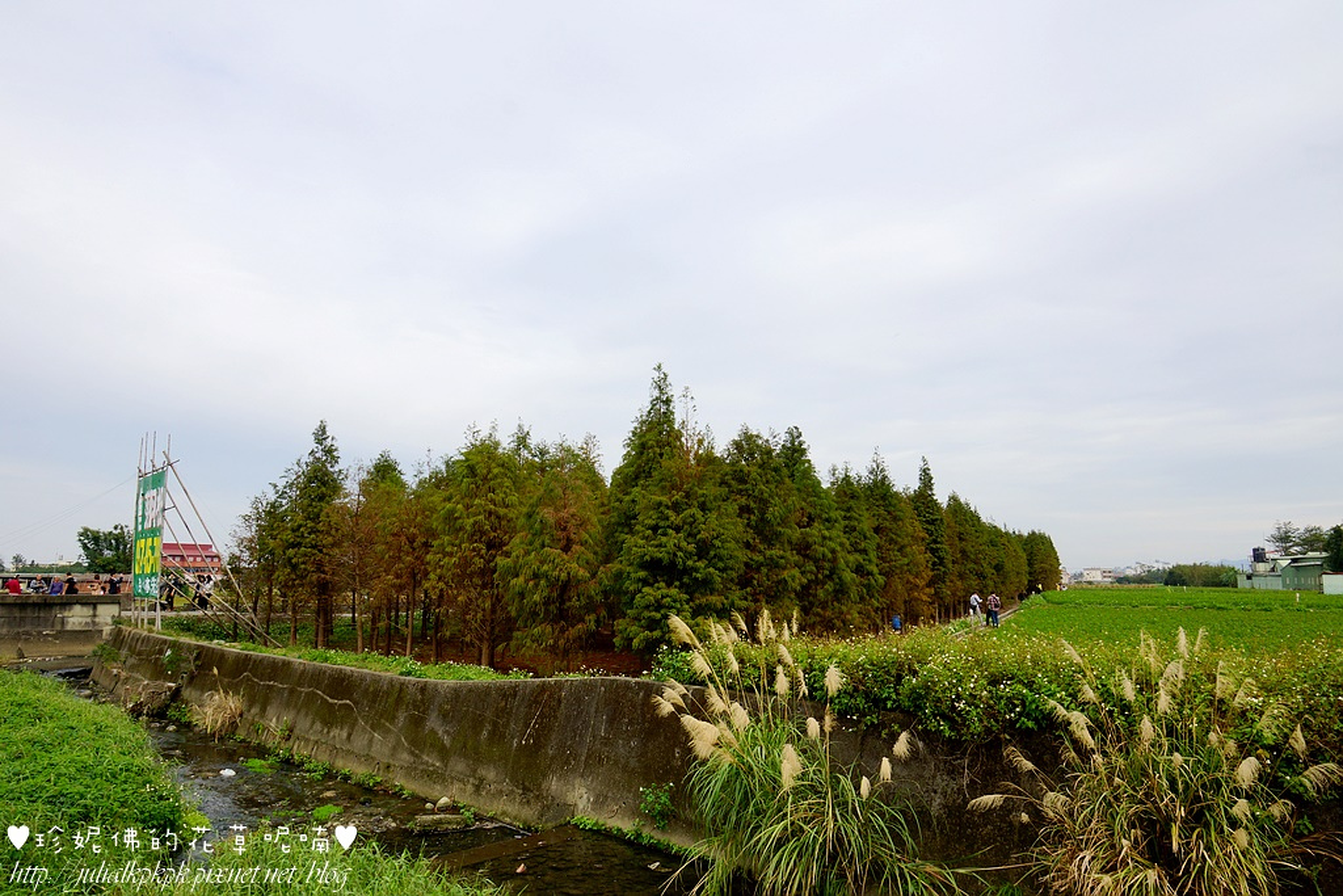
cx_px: 672
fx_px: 895
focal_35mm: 24
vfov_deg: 53.1
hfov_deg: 73.7
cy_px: 448
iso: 100
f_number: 11
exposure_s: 1/100
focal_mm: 16
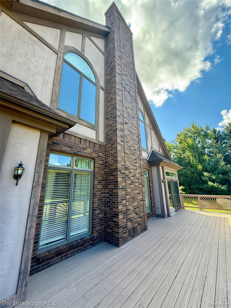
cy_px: 154
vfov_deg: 102.1
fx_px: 125
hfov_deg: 85.7
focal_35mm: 14
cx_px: 116
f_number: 2.2
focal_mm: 2.22
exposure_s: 1/261
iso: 64
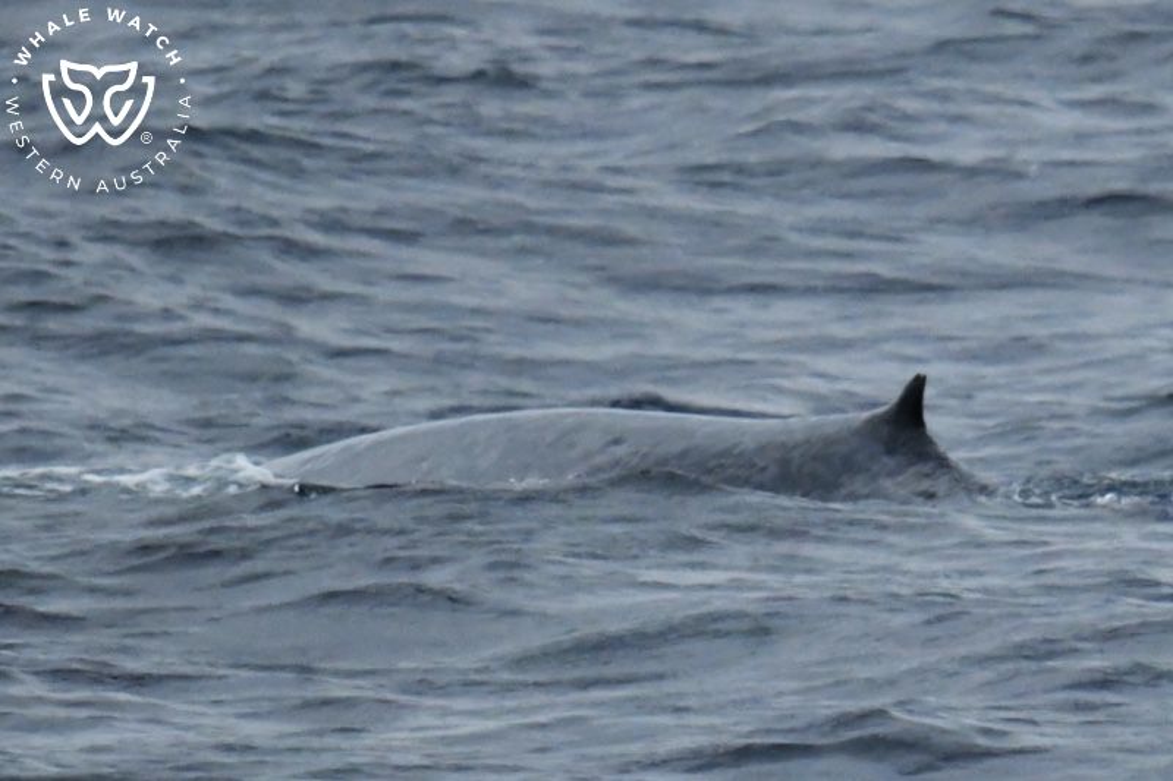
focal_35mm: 600
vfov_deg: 2.3
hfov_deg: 3.4
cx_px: 586
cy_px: 390
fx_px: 19545
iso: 4000
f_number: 6.3
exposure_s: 1/8000
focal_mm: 600
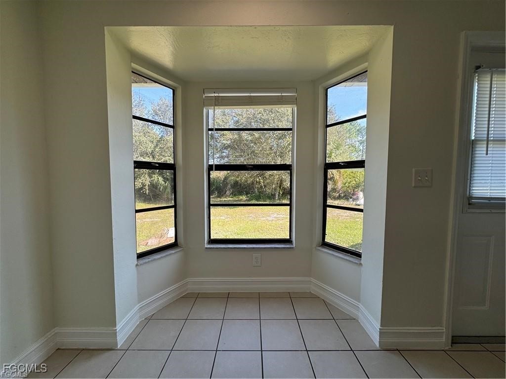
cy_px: 190
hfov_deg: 102.1
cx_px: 253
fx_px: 205
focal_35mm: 14
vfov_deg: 85.7
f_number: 2.2
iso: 40
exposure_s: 1/231
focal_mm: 2.22
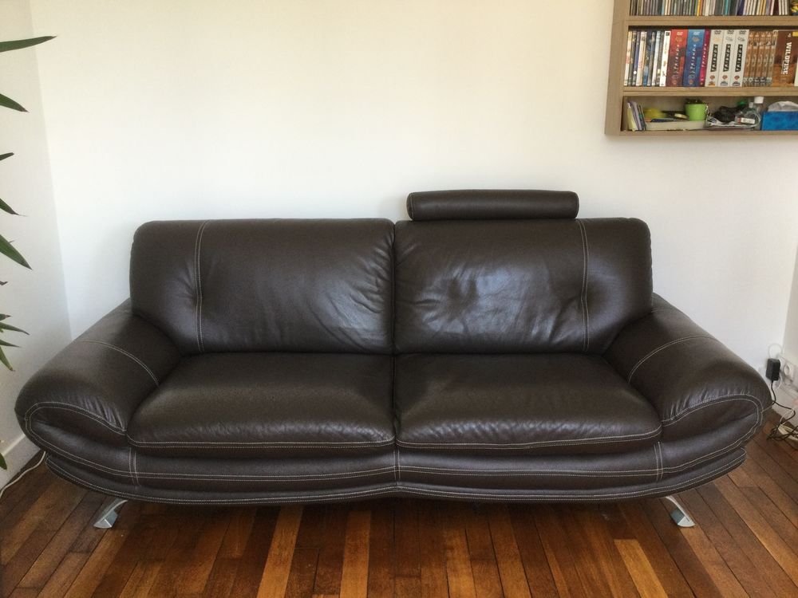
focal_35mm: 31
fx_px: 715
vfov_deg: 45.4
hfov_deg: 58.4
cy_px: 299
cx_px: 399
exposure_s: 1/33
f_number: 2.4
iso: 40
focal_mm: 3.3
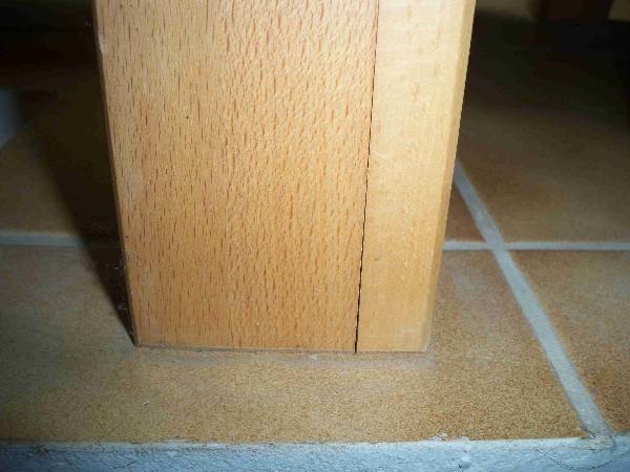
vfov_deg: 40.7
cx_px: 315
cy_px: 236
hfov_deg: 52.6
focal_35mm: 35
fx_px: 637
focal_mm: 6.3
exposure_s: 1/30
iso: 64
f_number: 3.1
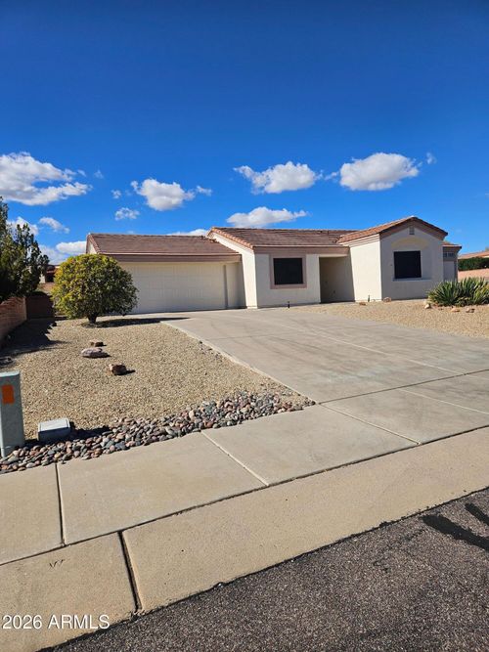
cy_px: 326
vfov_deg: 73.9
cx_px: 244
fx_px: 433
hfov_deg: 58.9
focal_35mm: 23
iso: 25
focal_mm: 5.4
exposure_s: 1/3282
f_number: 1.8
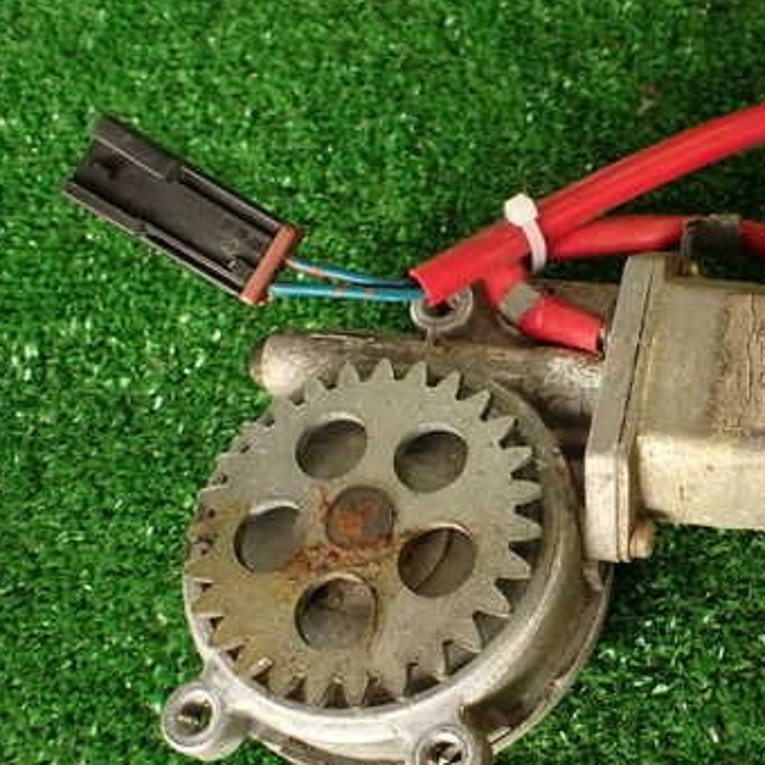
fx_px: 975
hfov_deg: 40.5
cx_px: 644
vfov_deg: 42.8
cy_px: 421
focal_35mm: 39
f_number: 2
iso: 100
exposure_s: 1/60
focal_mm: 4.5
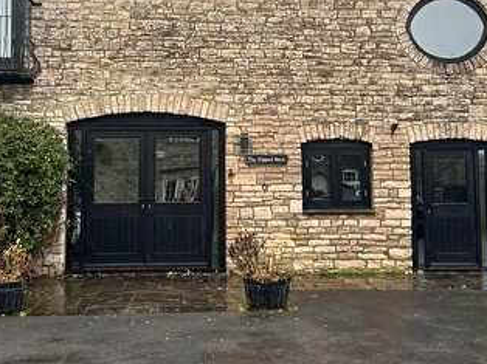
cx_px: 225
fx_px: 815
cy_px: 103
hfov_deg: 33.2
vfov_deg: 25.0
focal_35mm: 58
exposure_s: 1/261
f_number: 1.5
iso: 40
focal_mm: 5.7
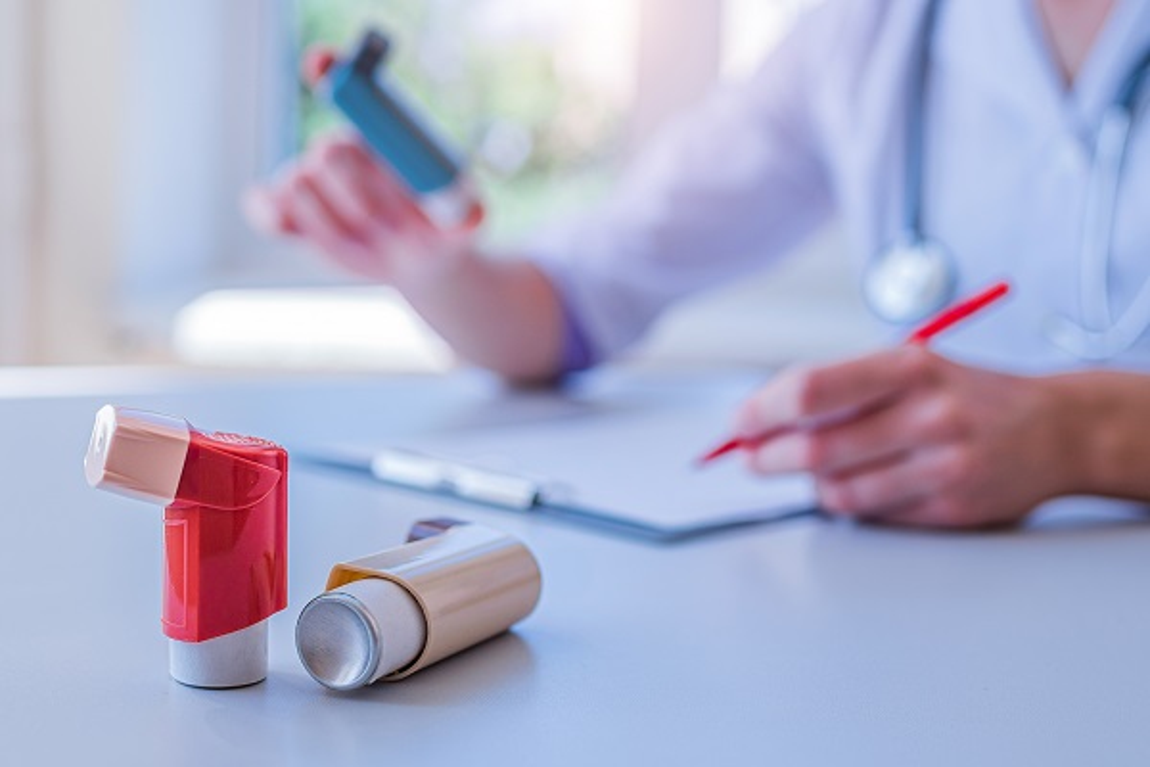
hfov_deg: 43.6
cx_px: 575
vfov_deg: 29.9
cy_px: 384
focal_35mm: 45
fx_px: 1437
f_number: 2.8
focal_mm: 30
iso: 100
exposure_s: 1/320
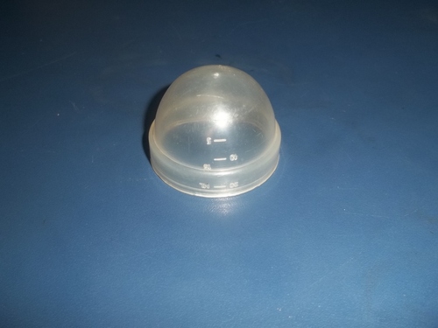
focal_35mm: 36
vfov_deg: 39.7
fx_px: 456
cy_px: 164
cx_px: 219
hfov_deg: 51.4
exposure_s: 1/30
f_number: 3.1
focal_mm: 6.5
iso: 64
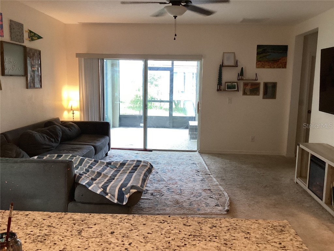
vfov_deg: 45.4
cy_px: 126
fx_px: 299
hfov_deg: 58.4
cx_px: 167
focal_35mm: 31
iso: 160
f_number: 2.4
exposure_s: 1/60
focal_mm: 3.3
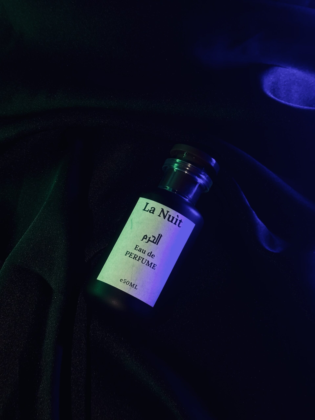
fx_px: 582
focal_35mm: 48
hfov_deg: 30.3
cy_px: 210
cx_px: 158
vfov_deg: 39.7
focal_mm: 6.76
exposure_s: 1/50
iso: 250
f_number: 1.78
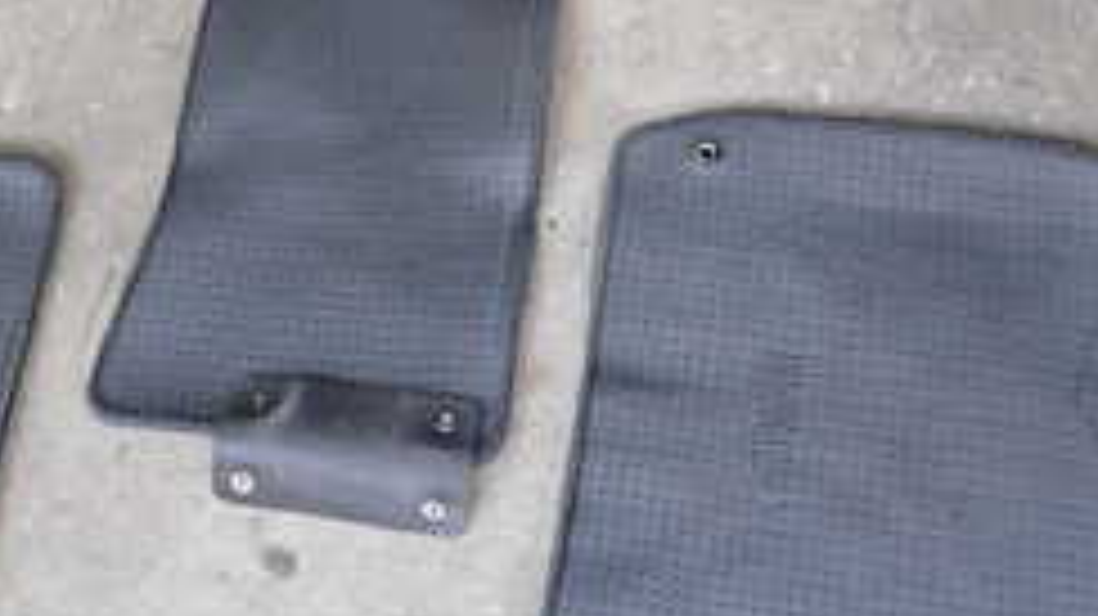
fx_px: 1950
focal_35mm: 67
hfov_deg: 31.4
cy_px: 108
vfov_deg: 17.8
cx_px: 446
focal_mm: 4.5
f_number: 2
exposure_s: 1/80
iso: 200
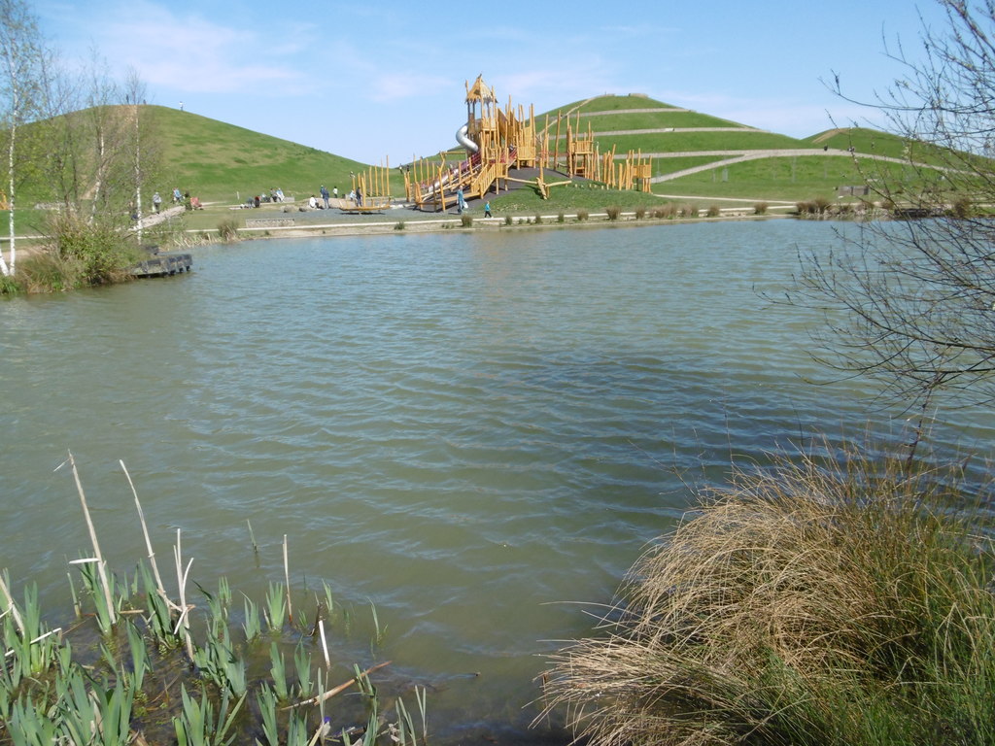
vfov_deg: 56.8
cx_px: 498
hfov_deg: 71.6
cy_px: 373
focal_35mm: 24
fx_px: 690
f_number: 3.1
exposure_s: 1/1000
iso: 100
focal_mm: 4.3
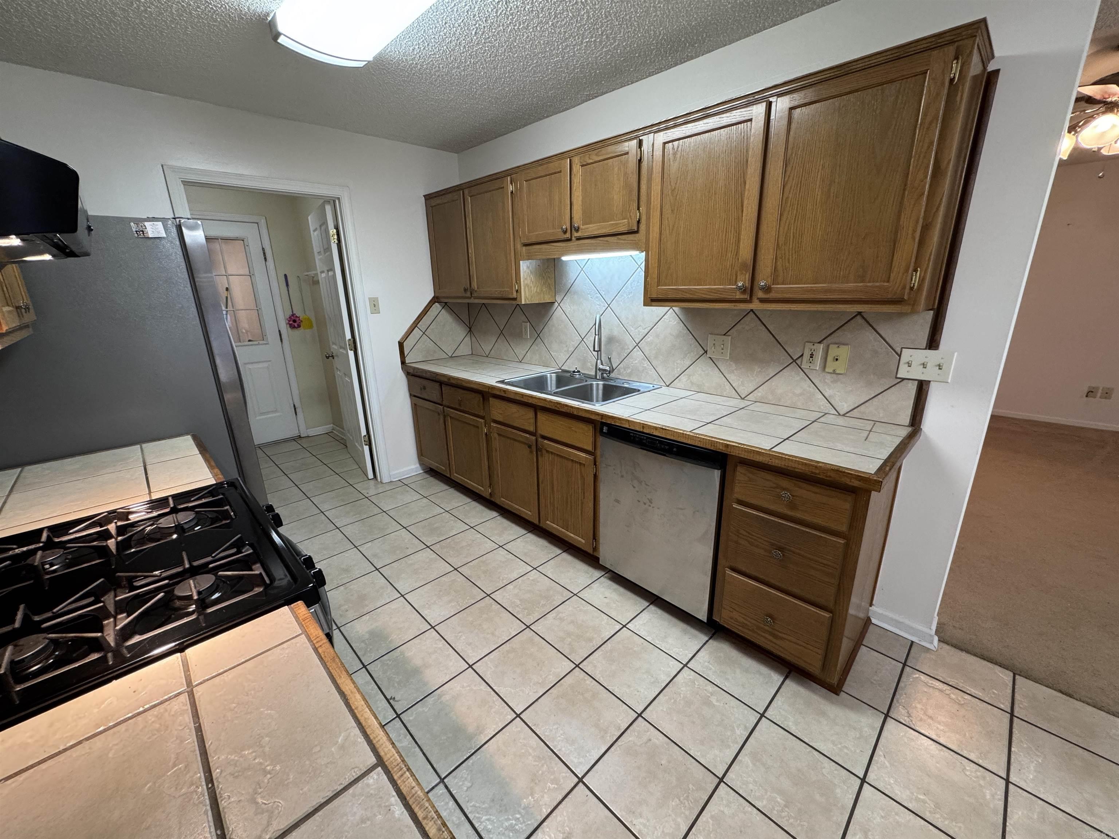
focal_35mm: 14
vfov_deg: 85.7
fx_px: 453
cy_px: 420
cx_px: 560
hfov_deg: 102.1
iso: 200
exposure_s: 1/60
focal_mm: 2.22
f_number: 2.2
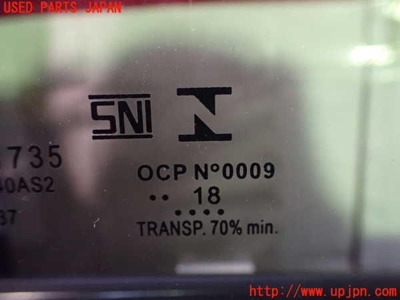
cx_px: 200
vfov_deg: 46.8
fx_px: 347
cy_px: 150
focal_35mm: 30
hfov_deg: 60.0
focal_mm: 5.4
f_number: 2.3
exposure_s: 1/30
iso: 800
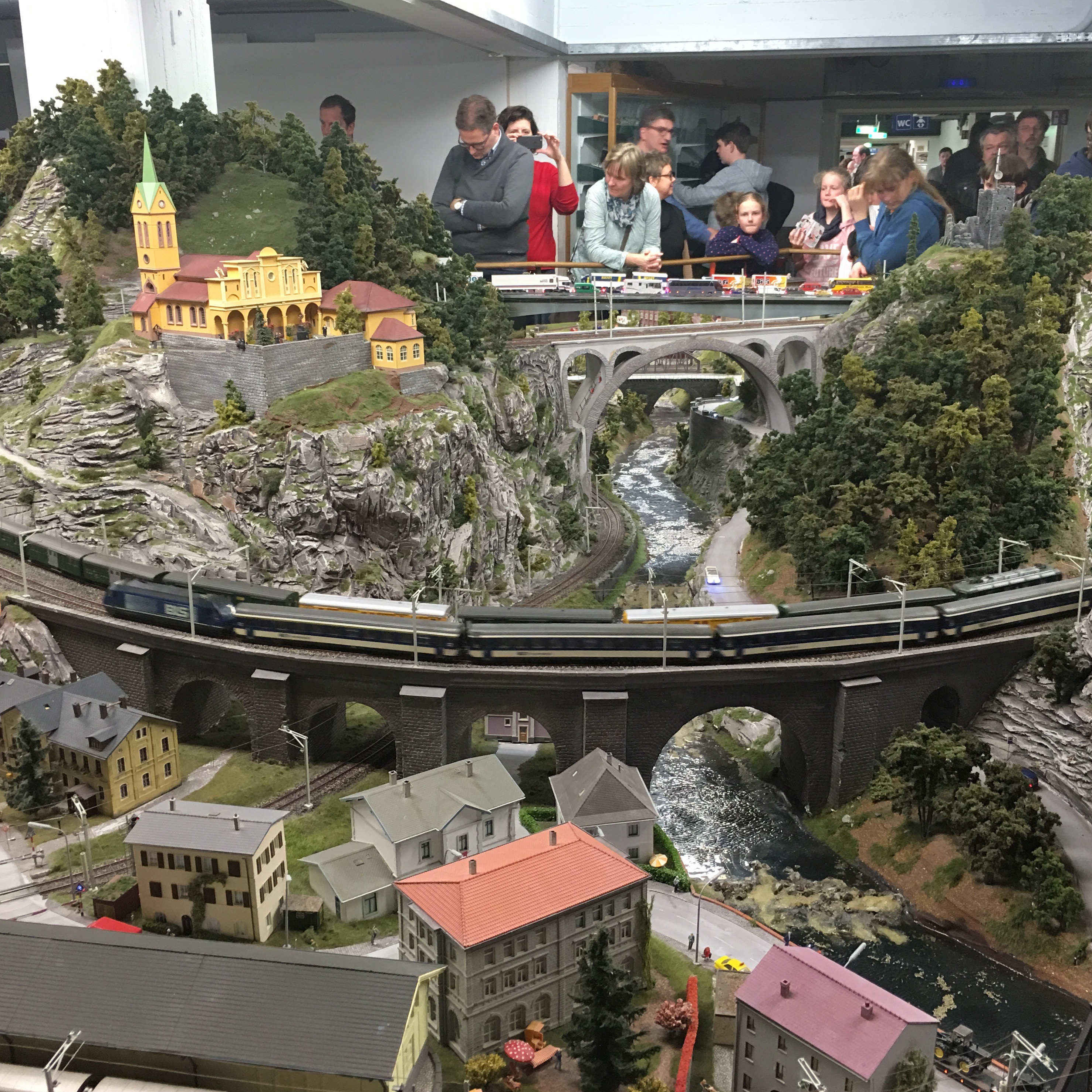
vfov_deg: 47.2
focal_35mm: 35
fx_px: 1249
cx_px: 585
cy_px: 555
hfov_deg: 47.2
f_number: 2.2
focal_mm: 4.15
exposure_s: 1/17
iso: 64
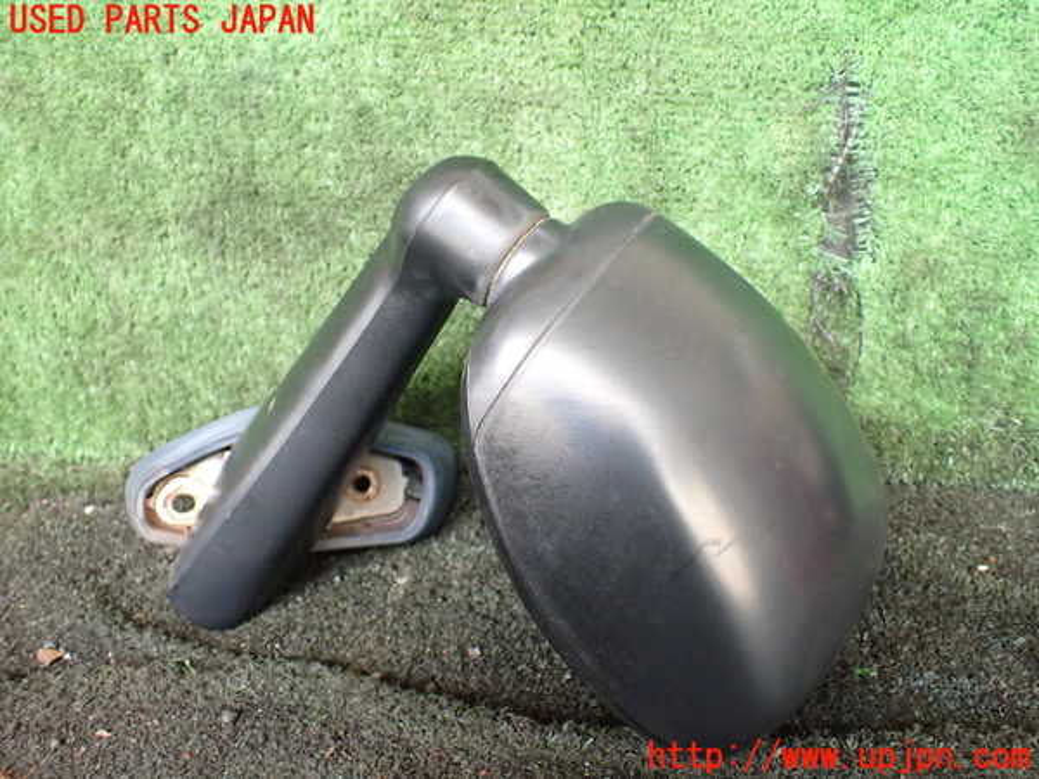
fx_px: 900
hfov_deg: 60.0
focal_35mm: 30
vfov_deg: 46.8
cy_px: 390
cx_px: 520
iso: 640
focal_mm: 5.4
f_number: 2.3
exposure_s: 1/125
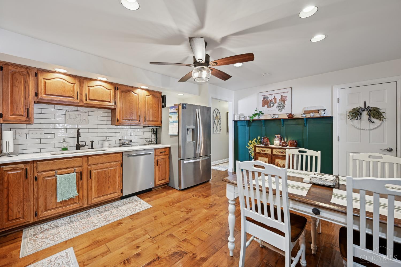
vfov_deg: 81.2
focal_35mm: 14
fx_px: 156
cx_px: 200
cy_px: 134
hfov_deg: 104.3
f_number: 8
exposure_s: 1/5
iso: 400
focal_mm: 14
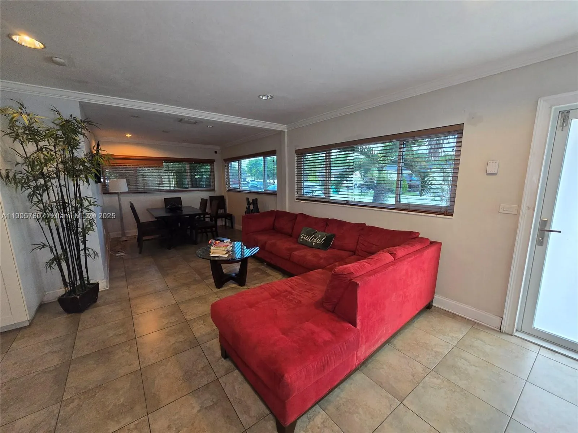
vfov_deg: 89.9
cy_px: 216
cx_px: 289
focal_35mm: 13
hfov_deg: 106.2
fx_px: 217
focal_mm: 2.2
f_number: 2.2
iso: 400
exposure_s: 1/60
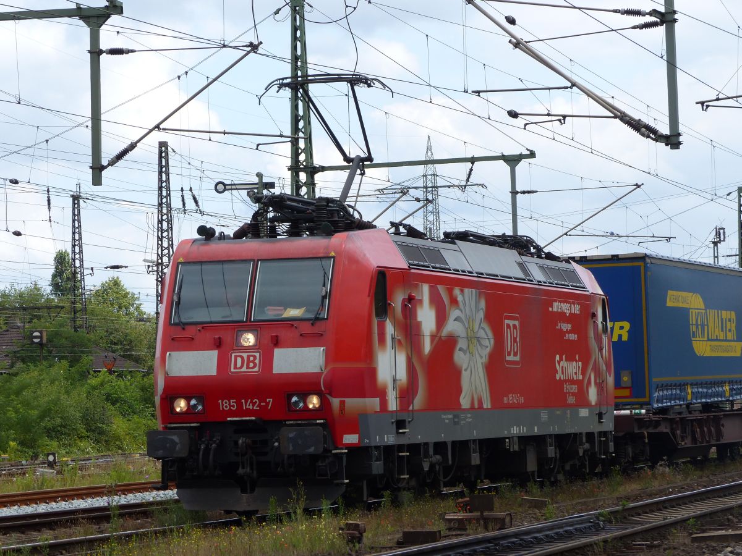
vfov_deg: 9.0
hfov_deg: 12.0
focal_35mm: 165
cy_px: 278
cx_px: 371
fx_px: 3537
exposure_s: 1/640
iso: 100
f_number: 4
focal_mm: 29.6
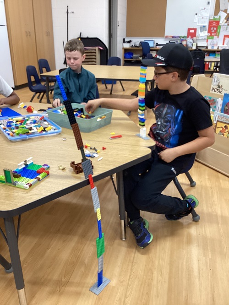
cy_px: 152
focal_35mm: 31
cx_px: 114
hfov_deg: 45.5
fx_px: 273
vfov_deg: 58.3
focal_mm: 3.3
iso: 200
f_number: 2.4
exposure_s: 1/60
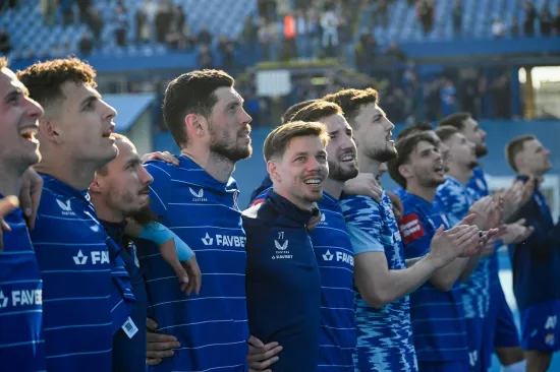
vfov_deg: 11.4
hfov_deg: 17.1
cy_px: 186
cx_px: 280
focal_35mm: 120
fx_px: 1865
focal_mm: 120
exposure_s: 1/1000
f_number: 5
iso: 400
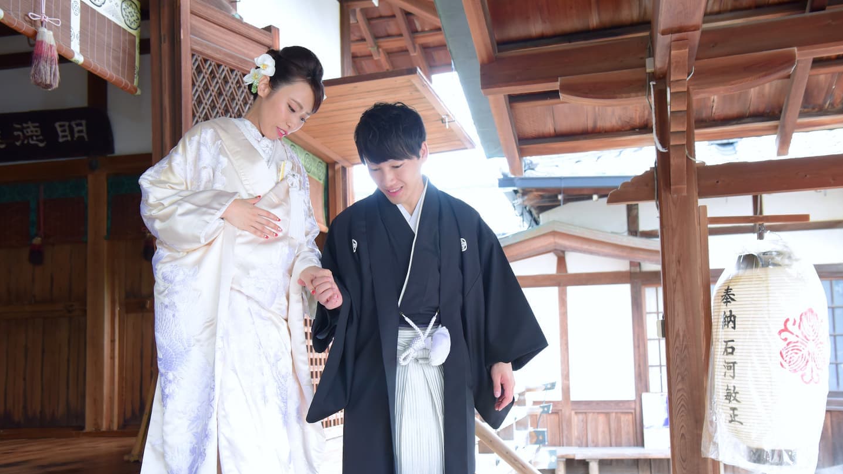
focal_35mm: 40
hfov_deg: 50.5
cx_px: 423
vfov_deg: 29.7
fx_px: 894
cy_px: 273
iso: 2000
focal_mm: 38
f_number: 5.6
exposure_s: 1/200
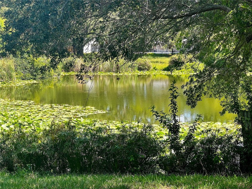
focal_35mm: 77
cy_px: 94
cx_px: 126
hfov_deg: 25.3
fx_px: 561
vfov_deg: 19.1
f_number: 2.8
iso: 32
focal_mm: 9
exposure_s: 1/158
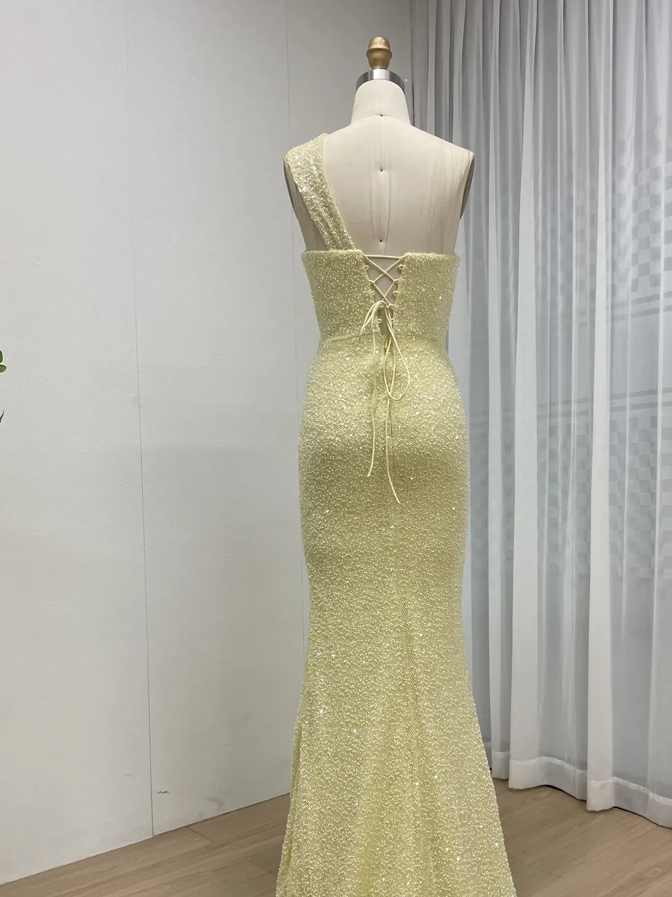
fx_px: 828
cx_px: 405
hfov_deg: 43.9
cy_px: 540
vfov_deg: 56.4
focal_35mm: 32
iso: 100
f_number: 1.6
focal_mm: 4.2
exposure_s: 1/50
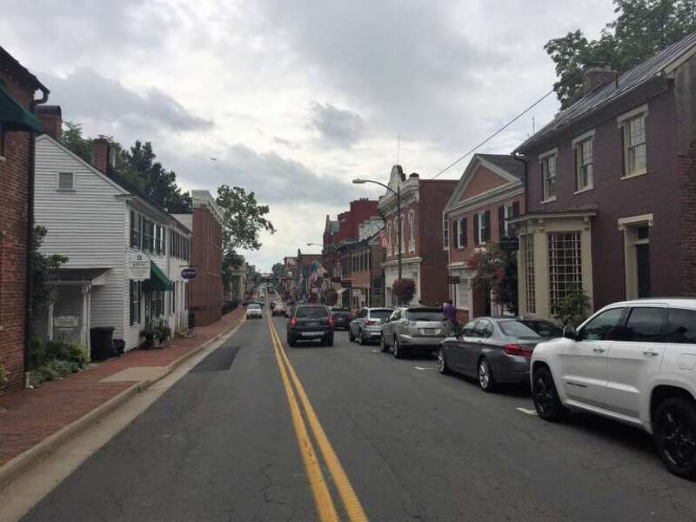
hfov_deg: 61.7
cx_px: 348
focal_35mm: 29
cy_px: 261
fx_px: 583
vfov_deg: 48.2
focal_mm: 4.15
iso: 32
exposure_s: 1/3597
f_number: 2.2
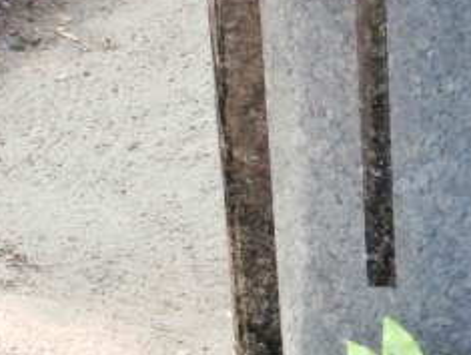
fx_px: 2112
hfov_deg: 12.4
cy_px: 68
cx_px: 599
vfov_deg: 9.6
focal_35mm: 155
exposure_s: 1/100
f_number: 4.5
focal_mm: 10.11
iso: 100
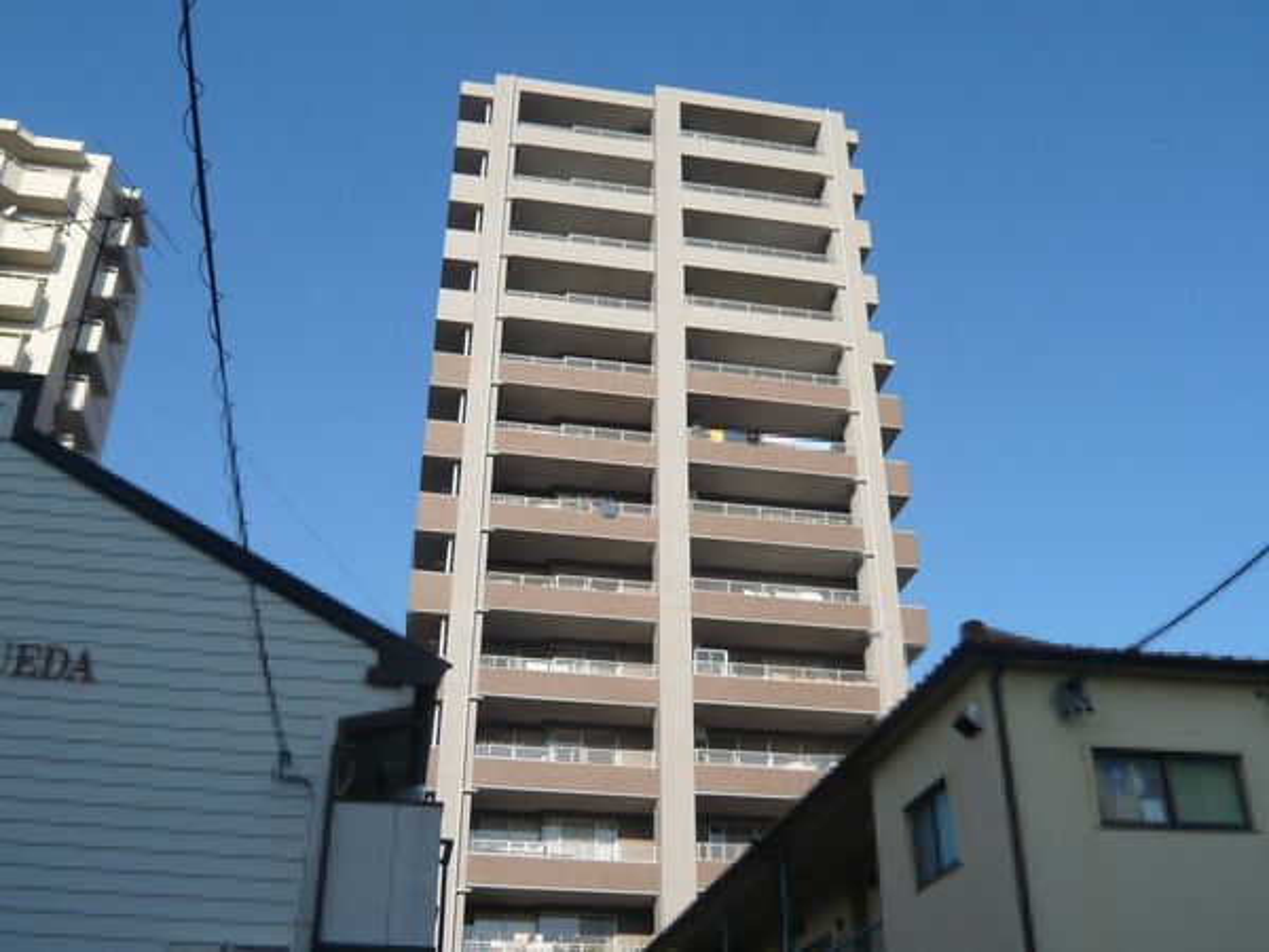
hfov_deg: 54.0
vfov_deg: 41.8
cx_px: 634
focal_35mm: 34
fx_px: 1246
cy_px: 476
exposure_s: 1/160
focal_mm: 4.6
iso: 100
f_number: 8
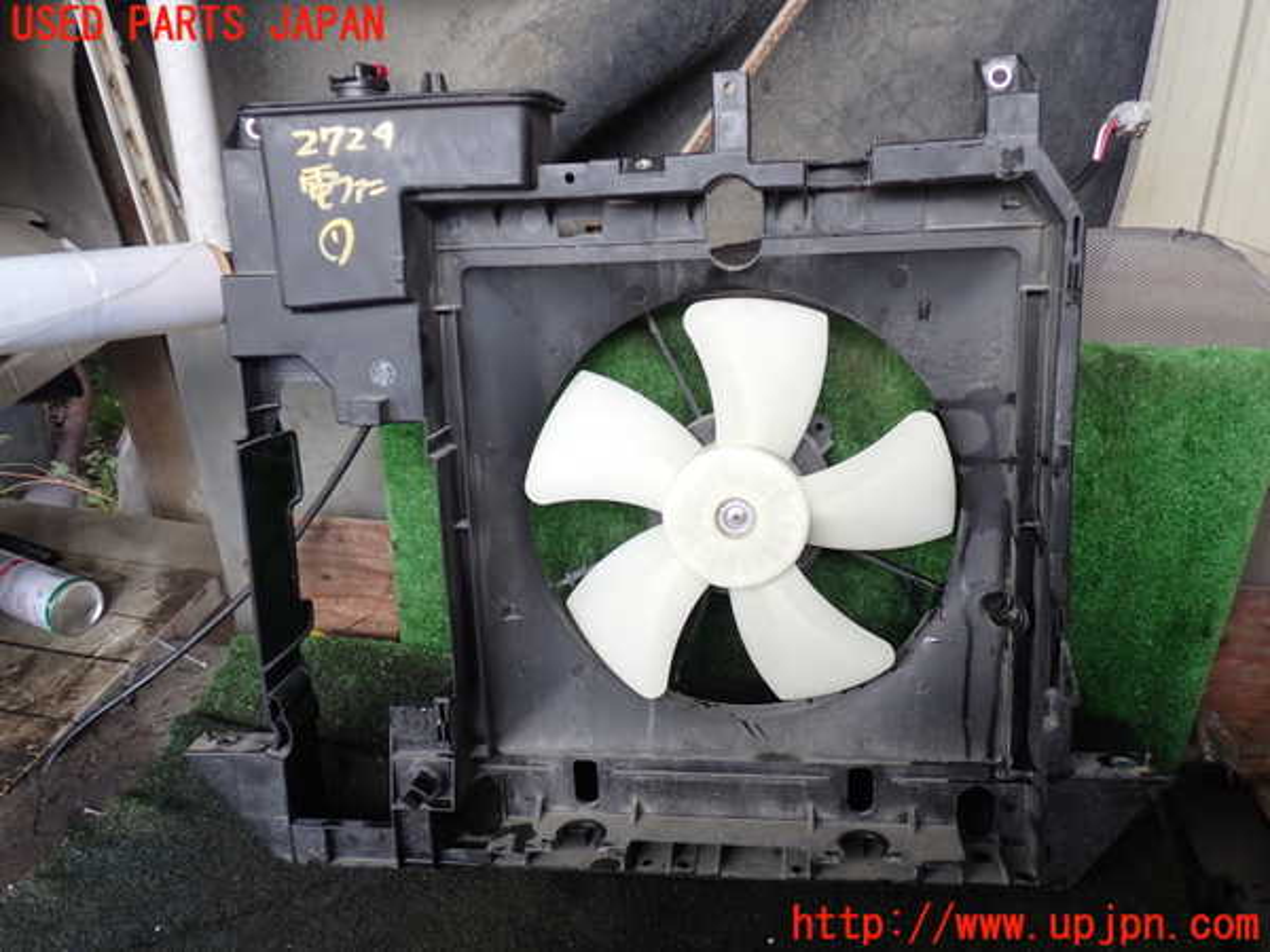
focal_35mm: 30
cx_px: 635
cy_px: 476
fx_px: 1101
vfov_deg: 46.8
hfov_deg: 60.0
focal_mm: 5.4
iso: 100
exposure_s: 1/100
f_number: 2.3
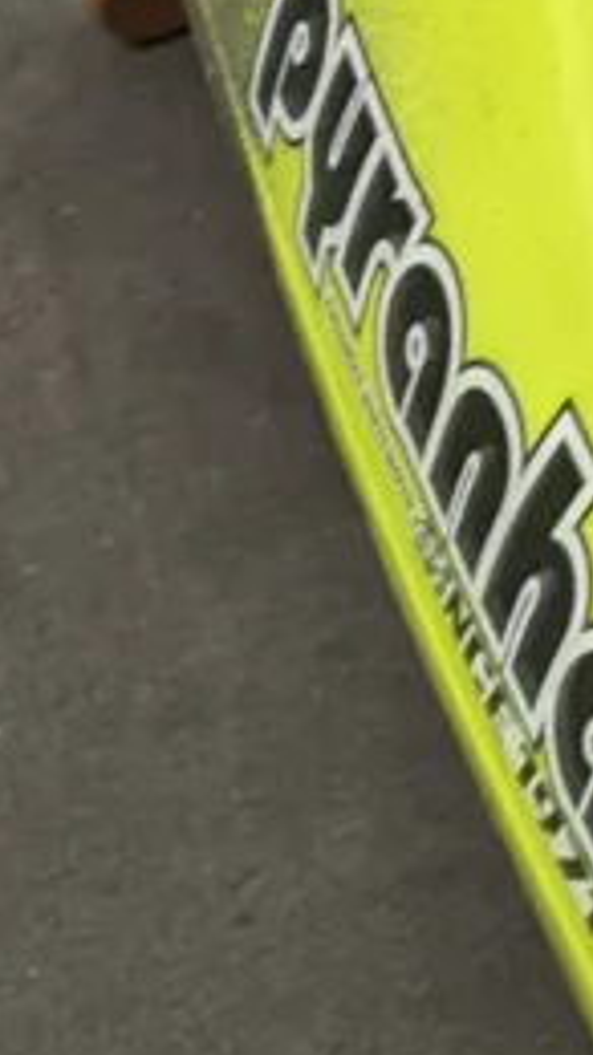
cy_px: 670
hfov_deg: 9.7
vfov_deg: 20.0
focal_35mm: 107
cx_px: 1511
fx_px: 2995
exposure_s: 1/33.3
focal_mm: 6.81
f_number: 1.85
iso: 102
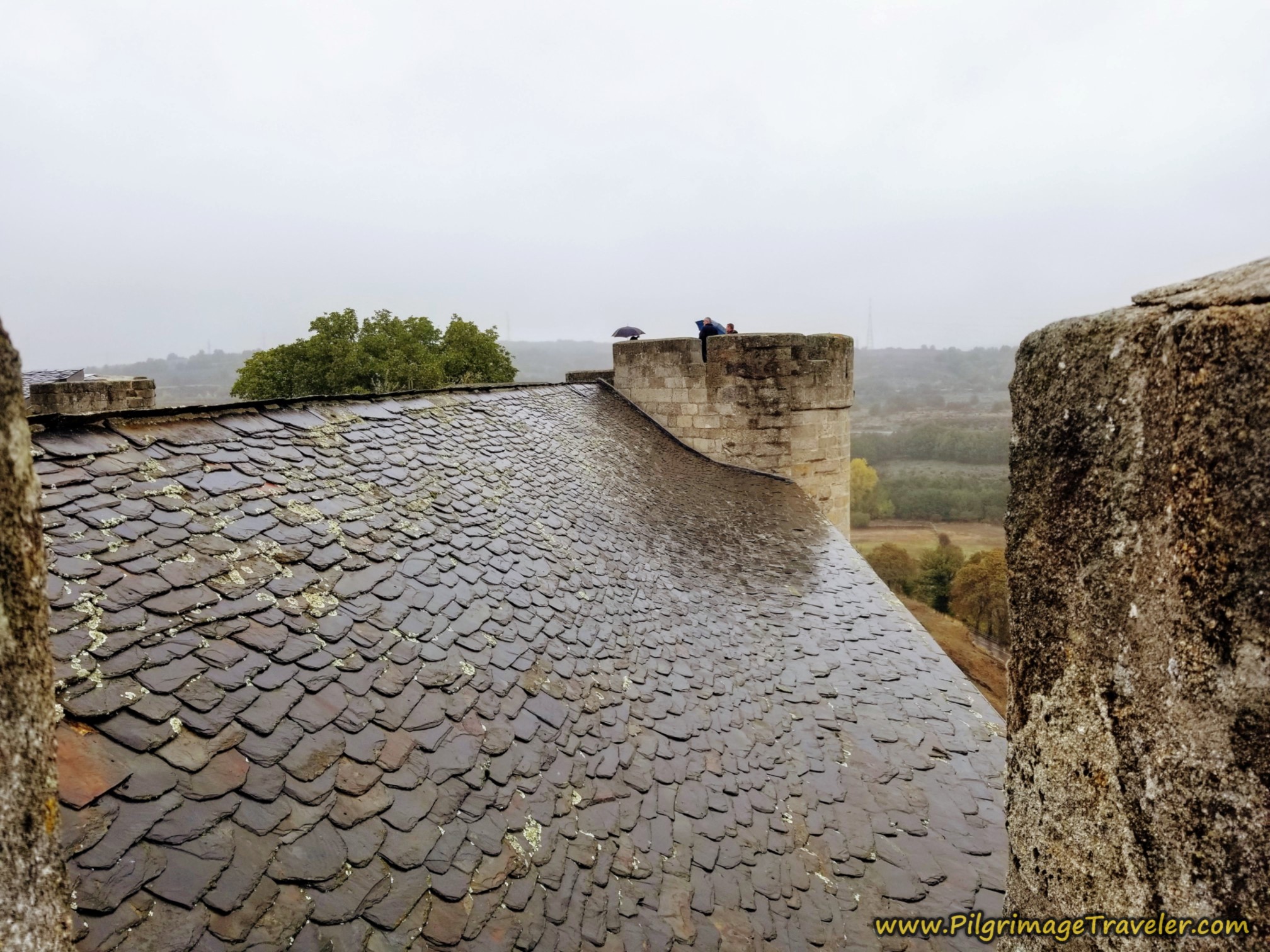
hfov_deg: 67.3
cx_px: 635
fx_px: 954
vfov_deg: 53.1
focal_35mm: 26
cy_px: 476
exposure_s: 1/365
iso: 50
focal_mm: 4.3
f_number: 1.7
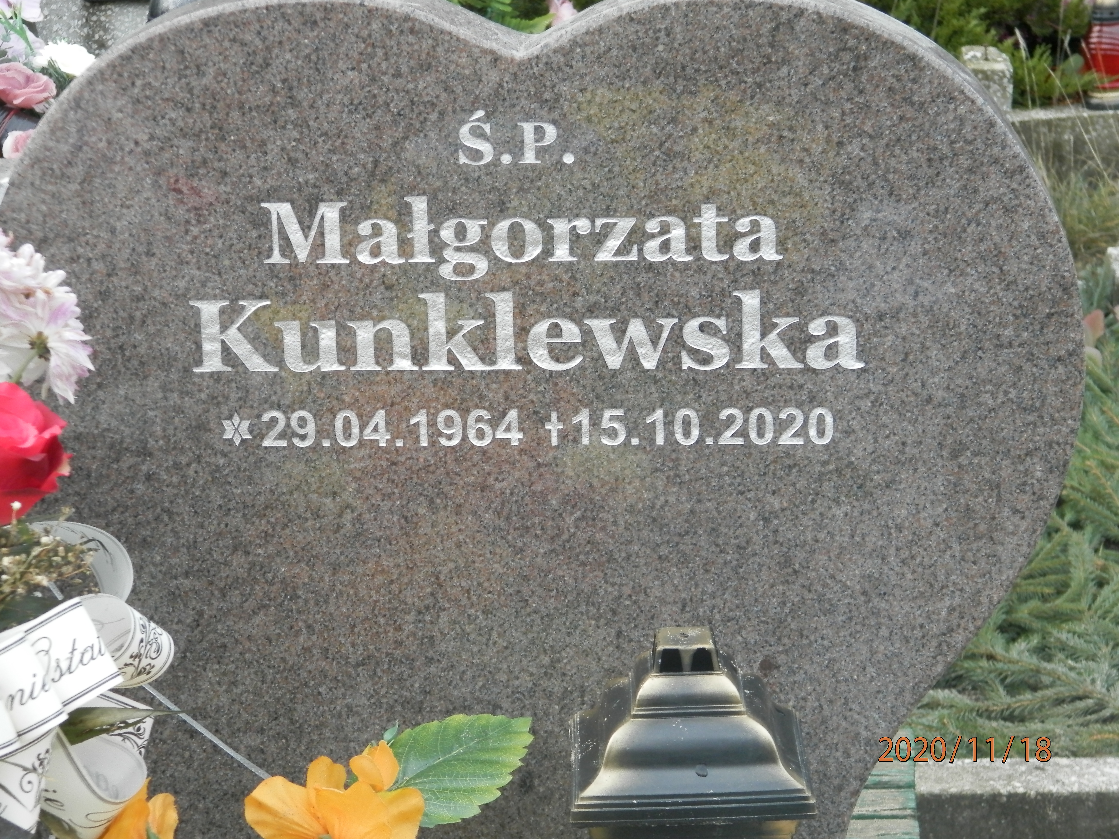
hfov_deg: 18.5
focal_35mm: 106
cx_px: 560
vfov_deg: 14.0
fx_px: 3427
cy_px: 420
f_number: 4.5
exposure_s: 1/80
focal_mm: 19
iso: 200
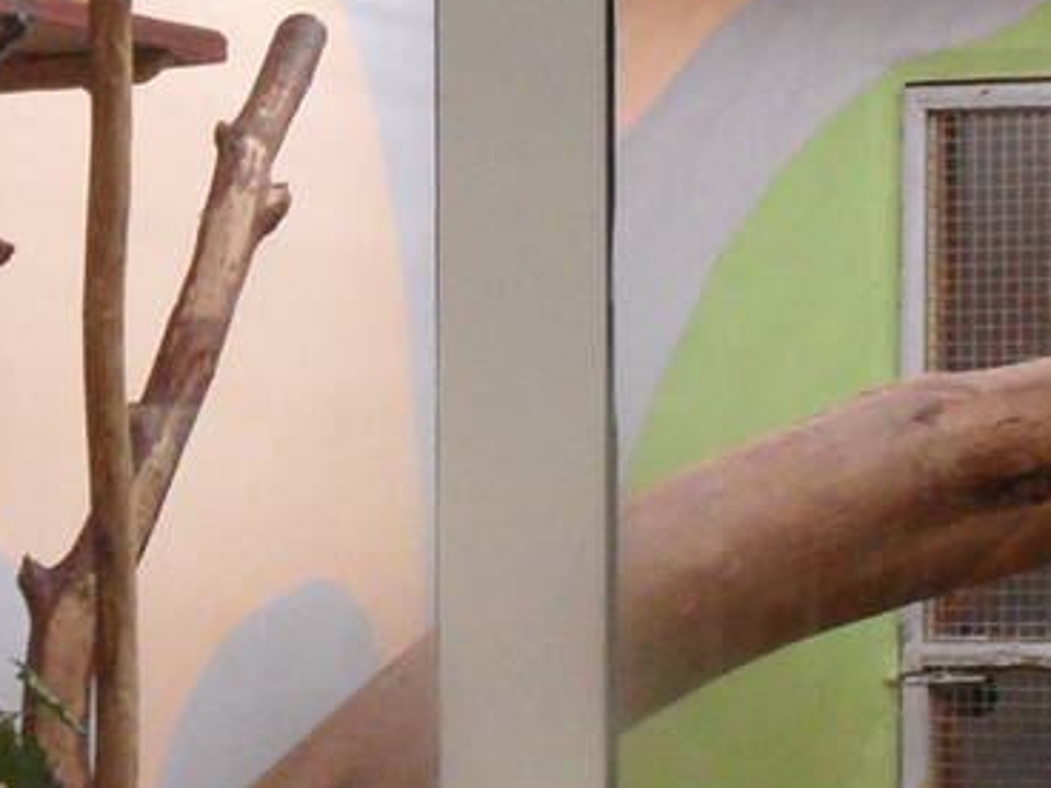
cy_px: 894
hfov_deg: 14.2
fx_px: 4220
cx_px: 563
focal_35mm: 139
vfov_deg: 10.5
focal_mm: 5.3
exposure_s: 1/10
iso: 200
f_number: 3.4
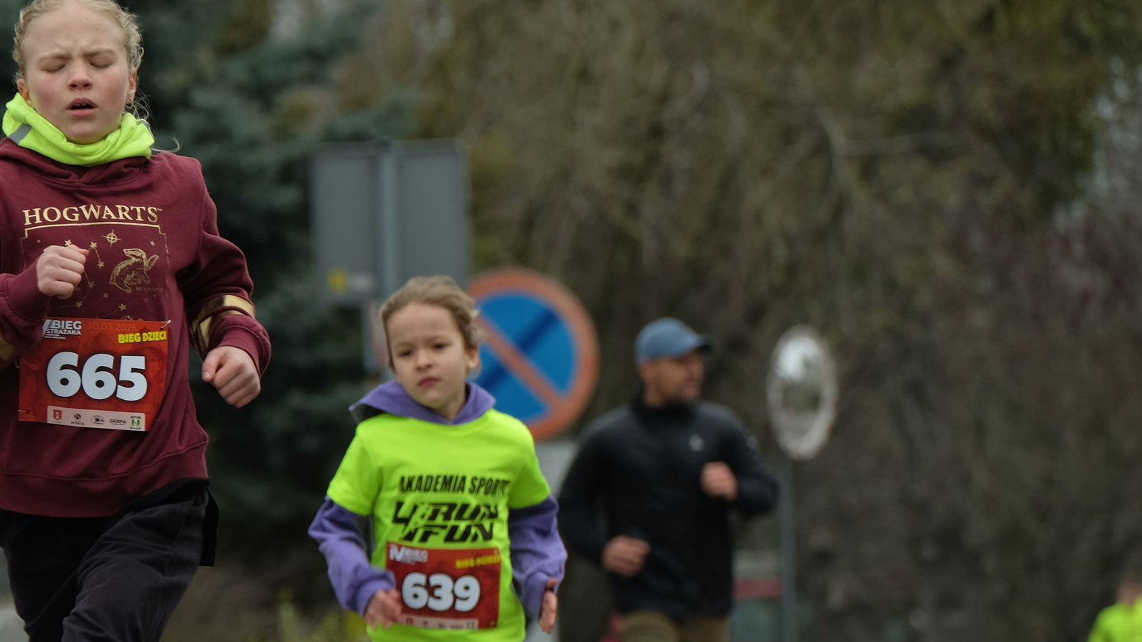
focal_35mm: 518
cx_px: 327
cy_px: 480
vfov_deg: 2.3
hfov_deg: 4.2
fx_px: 15686
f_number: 5.6
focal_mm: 203.7
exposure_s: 1/250
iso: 200
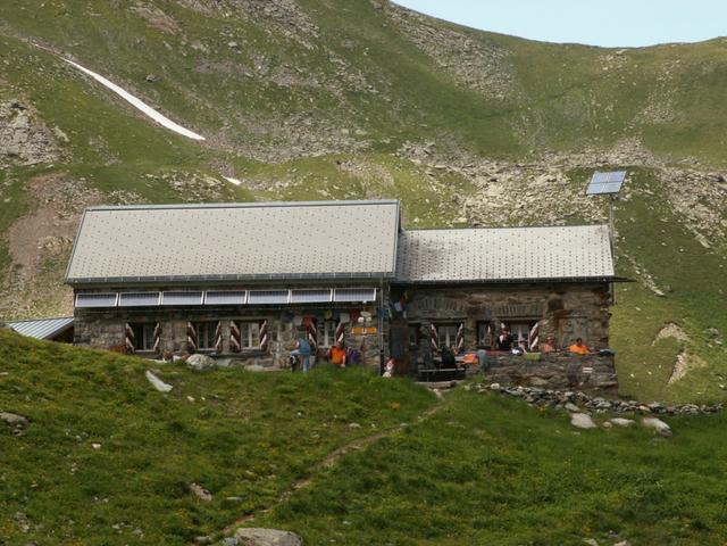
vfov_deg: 9.6
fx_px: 3234
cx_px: 364
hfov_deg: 12.8
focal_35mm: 154
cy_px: 273
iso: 50
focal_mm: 25.21
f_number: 7.1
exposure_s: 1/80
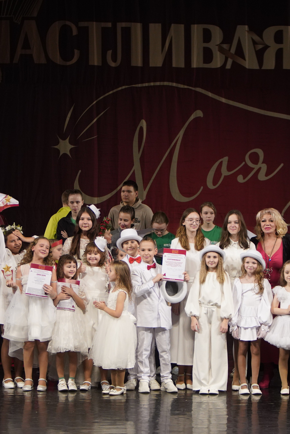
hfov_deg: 7.6
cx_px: 159
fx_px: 2186
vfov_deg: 11.4
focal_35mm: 181
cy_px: 218
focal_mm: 80
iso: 1250
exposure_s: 1/500
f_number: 2.8
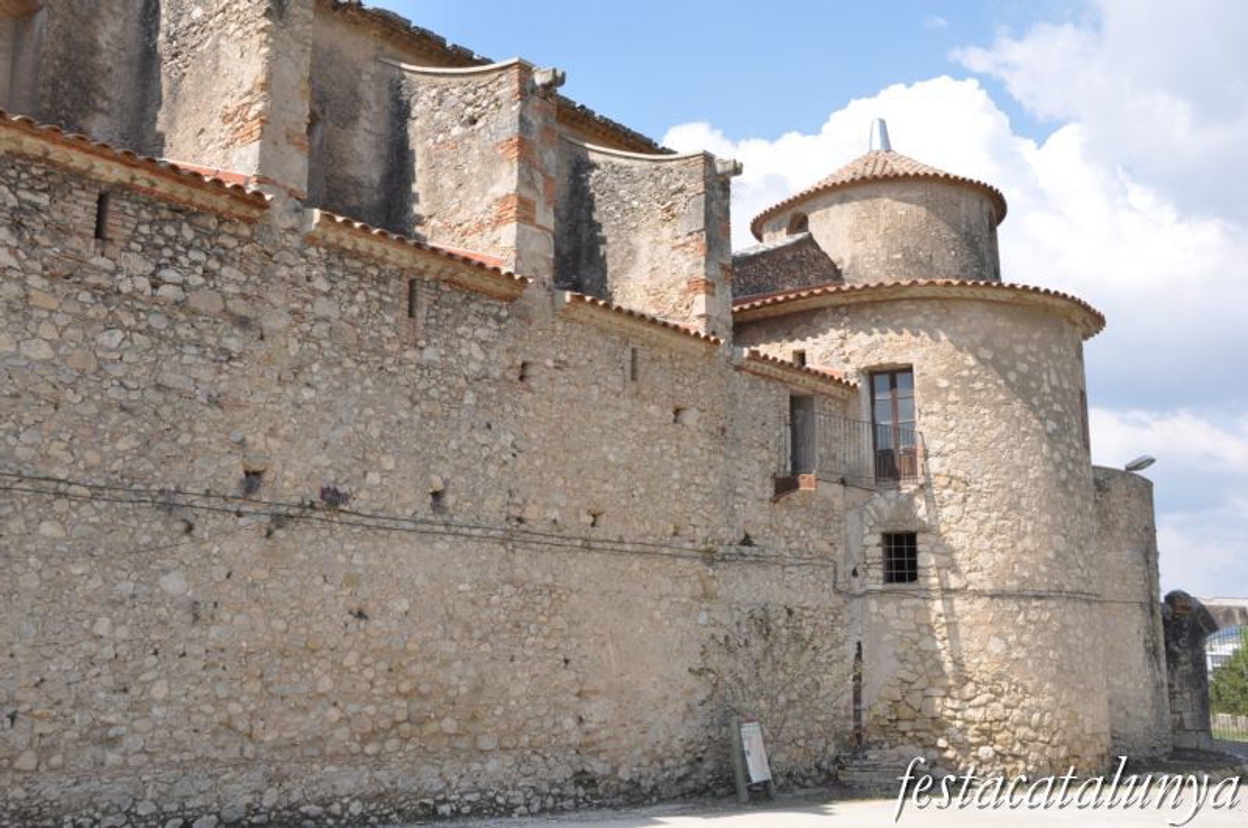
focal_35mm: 36
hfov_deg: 53.2
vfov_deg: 36.8
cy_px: 414
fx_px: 1246
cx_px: 624
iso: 200
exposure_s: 1/320
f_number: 9
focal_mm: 24
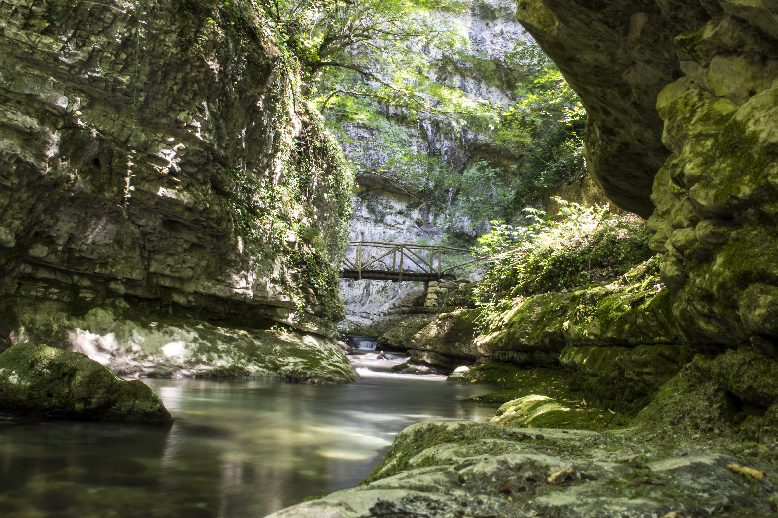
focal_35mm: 39
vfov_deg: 34.2
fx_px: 843
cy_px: 259
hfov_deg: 49.6
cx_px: 389
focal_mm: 26
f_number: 29
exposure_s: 2
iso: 100
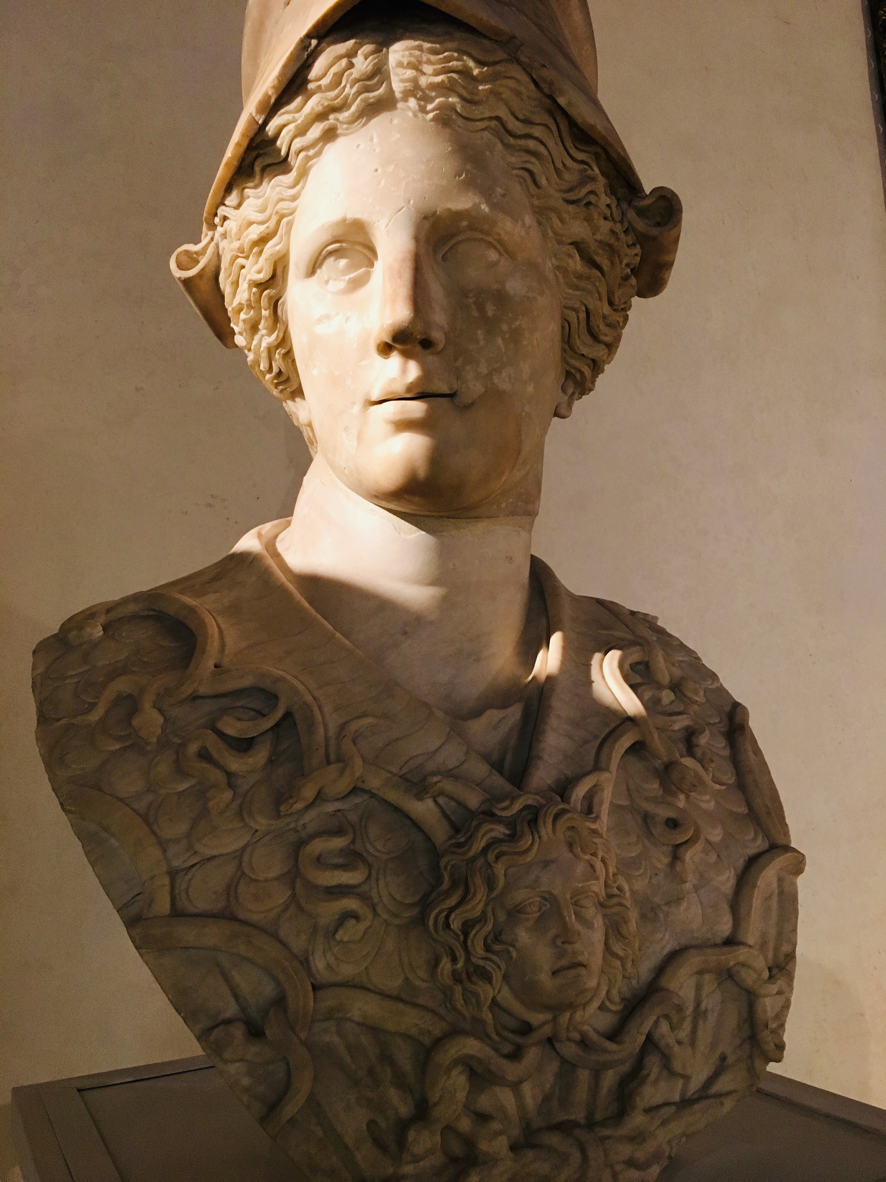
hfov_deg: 48.2
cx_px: 443
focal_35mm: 29
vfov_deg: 61.7
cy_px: 591
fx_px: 990
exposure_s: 1/33
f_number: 2.2
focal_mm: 4.15
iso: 160
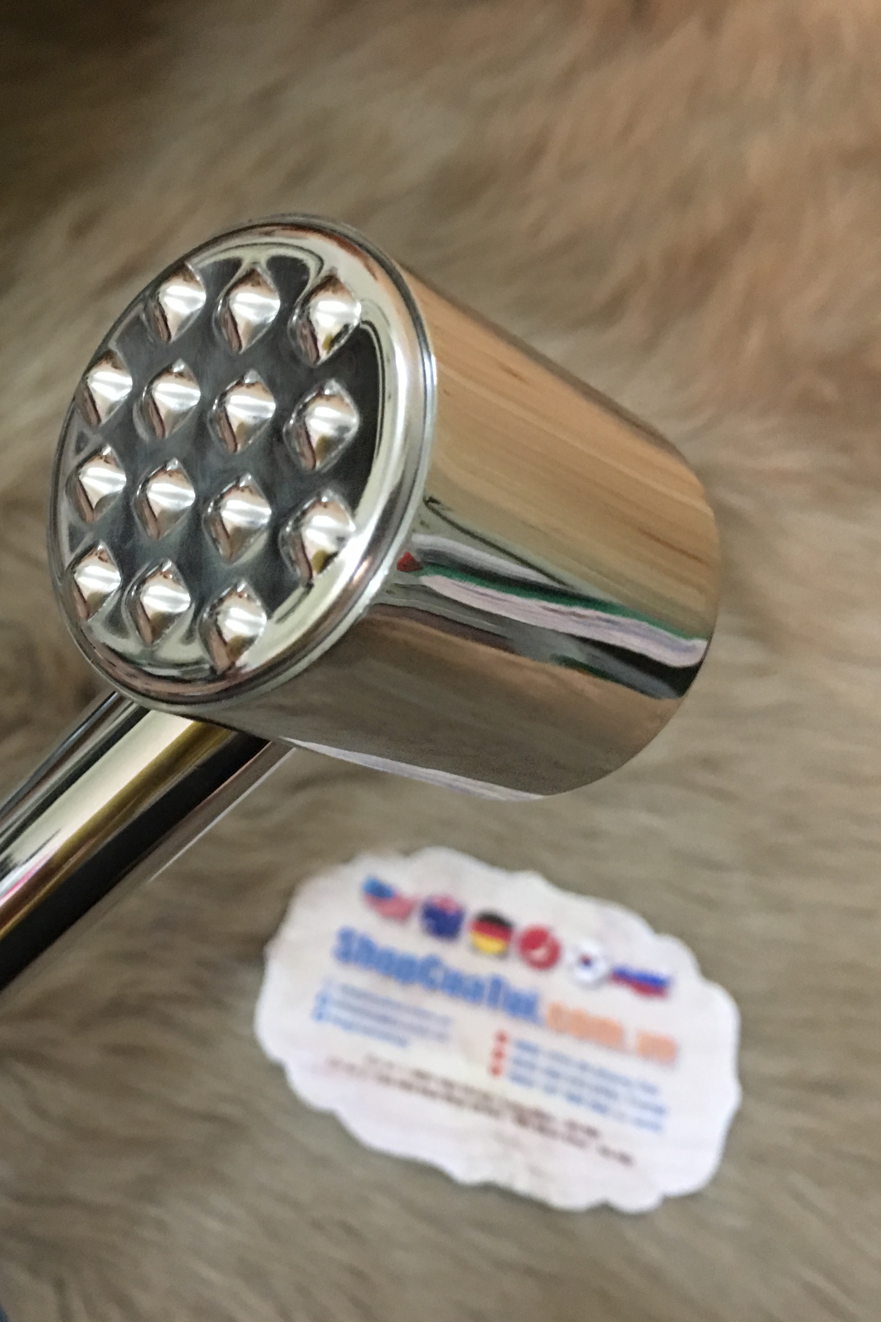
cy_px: 667
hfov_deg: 32.1
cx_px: 233
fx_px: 1505
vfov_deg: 47.4
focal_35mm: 41
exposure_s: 1/8
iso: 125
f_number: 2.2
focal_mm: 4.15
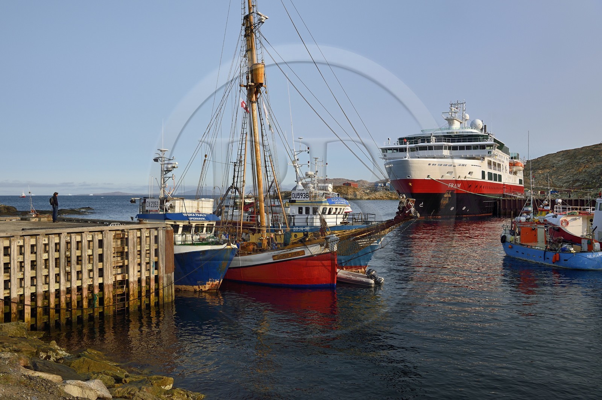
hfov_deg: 58.8
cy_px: 200
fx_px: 535
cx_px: 301
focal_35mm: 32
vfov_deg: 41.0
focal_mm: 32
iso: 200
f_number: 10
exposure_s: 1/250
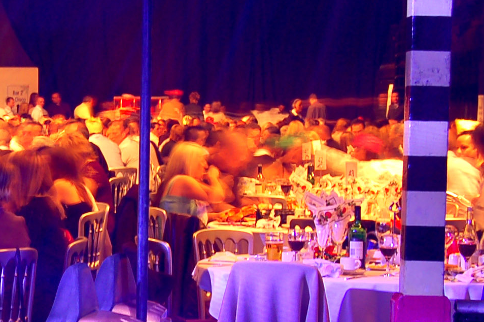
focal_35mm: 147
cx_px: -116
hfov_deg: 13.6
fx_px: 1969
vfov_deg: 9.3
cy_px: 190
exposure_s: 2.5
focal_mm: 31
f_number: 8
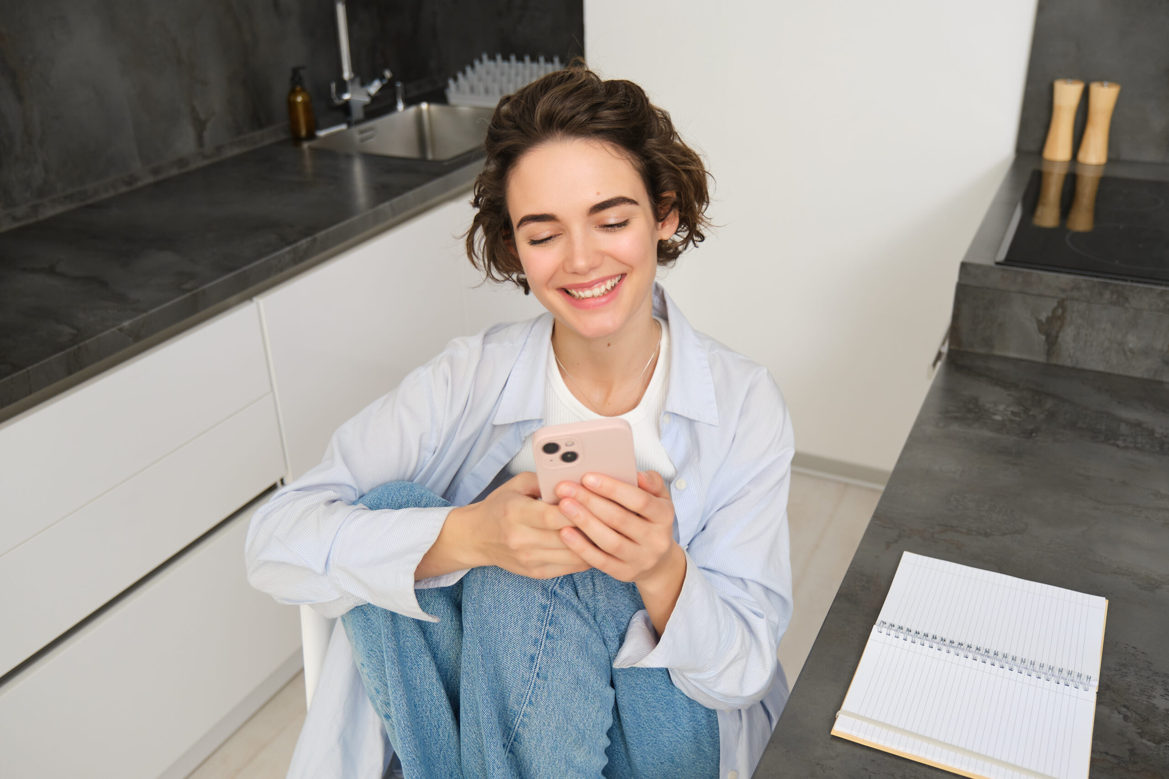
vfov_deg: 42.3
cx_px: 584
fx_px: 1007
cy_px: 390
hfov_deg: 60.3
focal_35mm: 31
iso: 500
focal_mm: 20.6
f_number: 2.8
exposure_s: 1/125
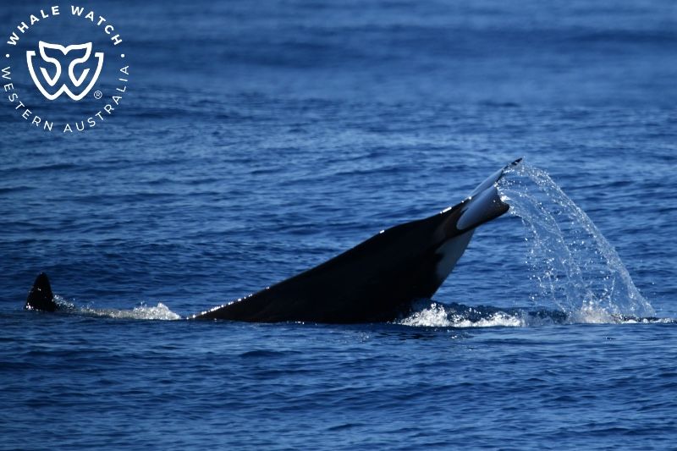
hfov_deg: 3.4
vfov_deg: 2.3
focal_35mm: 600
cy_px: 226
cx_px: 338
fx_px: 11280
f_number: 6.3
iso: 1000
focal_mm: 600
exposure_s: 1/8000
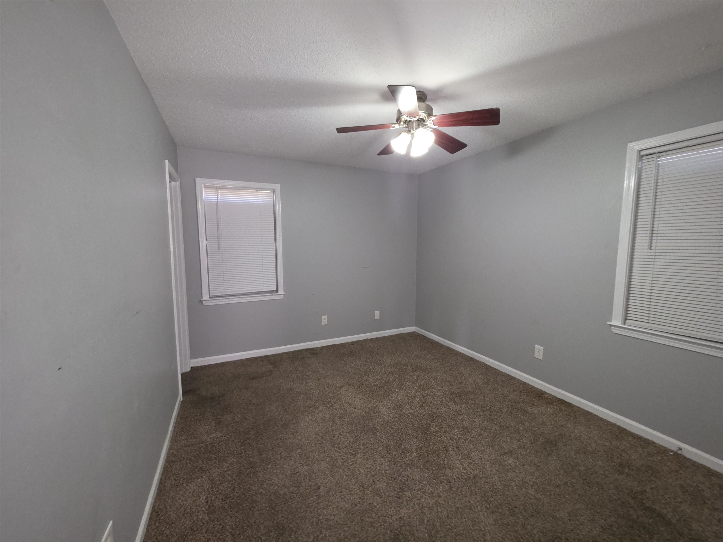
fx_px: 272
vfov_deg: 89.9
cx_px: 362
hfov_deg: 106.2
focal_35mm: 13
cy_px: 271
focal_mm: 2.2
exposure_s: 1/40
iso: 250
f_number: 1.9
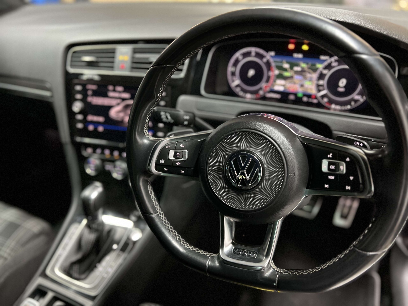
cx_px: 204
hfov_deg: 67.3
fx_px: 306
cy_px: 153
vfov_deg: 53.1
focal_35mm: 26
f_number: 1.5
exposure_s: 1/25
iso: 500
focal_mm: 5.7
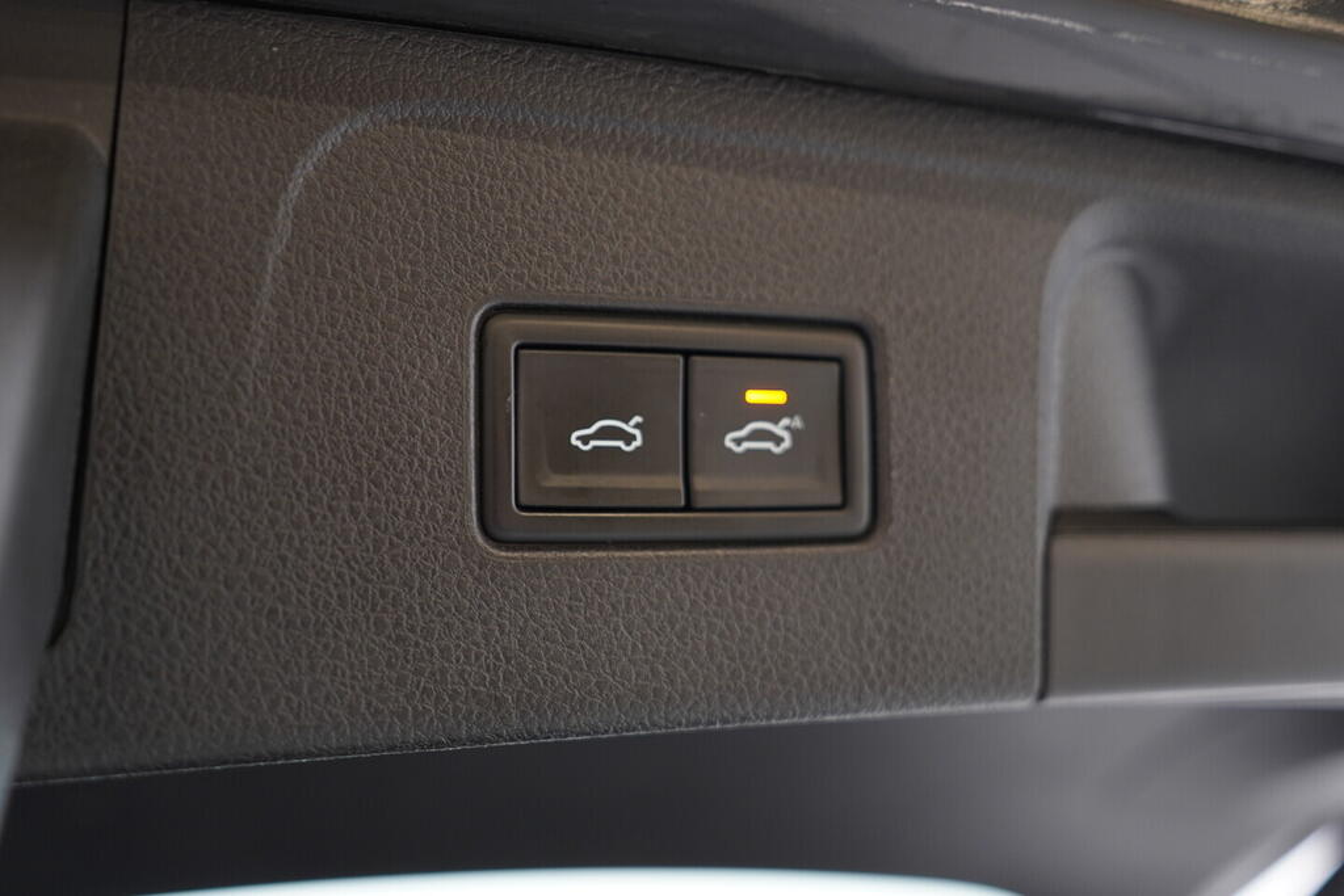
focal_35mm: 36
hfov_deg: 53.1
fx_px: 1344
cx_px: 672
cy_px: 448
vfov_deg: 36.9
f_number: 2.8
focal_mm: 24
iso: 250
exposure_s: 1/40
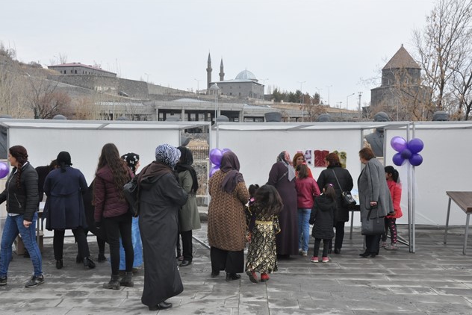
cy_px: 159
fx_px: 505
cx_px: 231
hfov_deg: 50.1
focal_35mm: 39
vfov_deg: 34.6
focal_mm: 25
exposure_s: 1/640
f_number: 13
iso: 1250
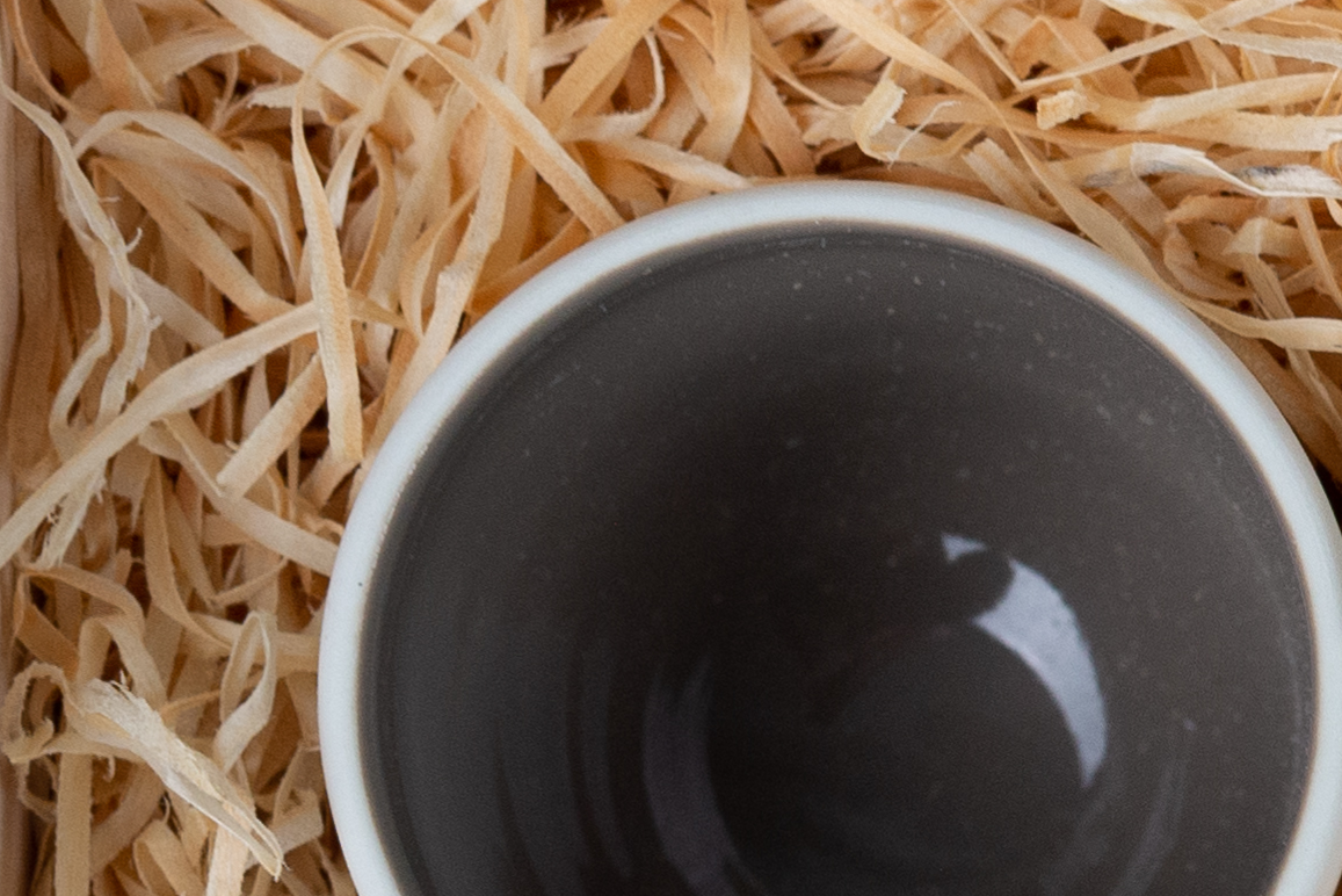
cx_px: 2675
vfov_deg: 5.3
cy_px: 1248
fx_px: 9694
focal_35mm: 260
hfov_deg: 7.6
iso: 640
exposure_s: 1/125
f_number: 6.3
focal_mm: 50
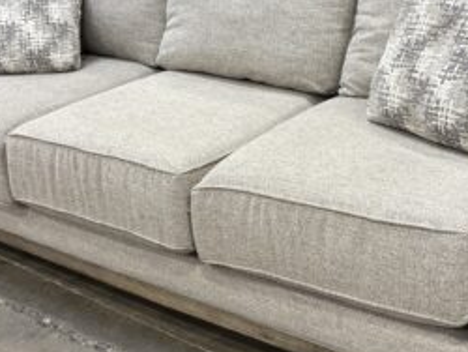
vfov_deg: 28.1
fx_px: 704
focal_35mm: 52
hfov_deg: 36.5
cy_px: 154
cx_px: 296
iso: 160
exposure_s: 1/60
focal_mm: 5.96
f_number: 1.6
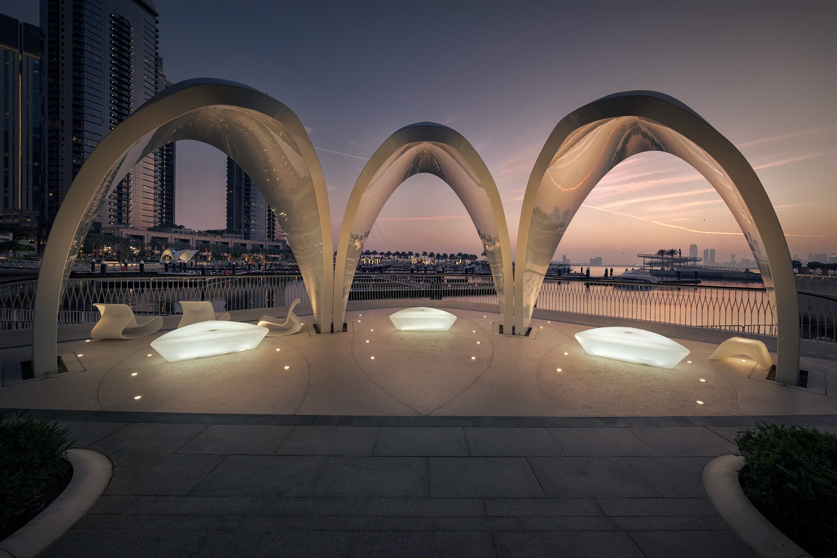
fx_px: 279
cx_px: 418
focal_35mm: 12
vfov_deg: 90.0
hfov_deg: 112.6
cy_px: 279
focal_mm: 8
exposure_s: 1/60
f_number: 5.6
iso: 500
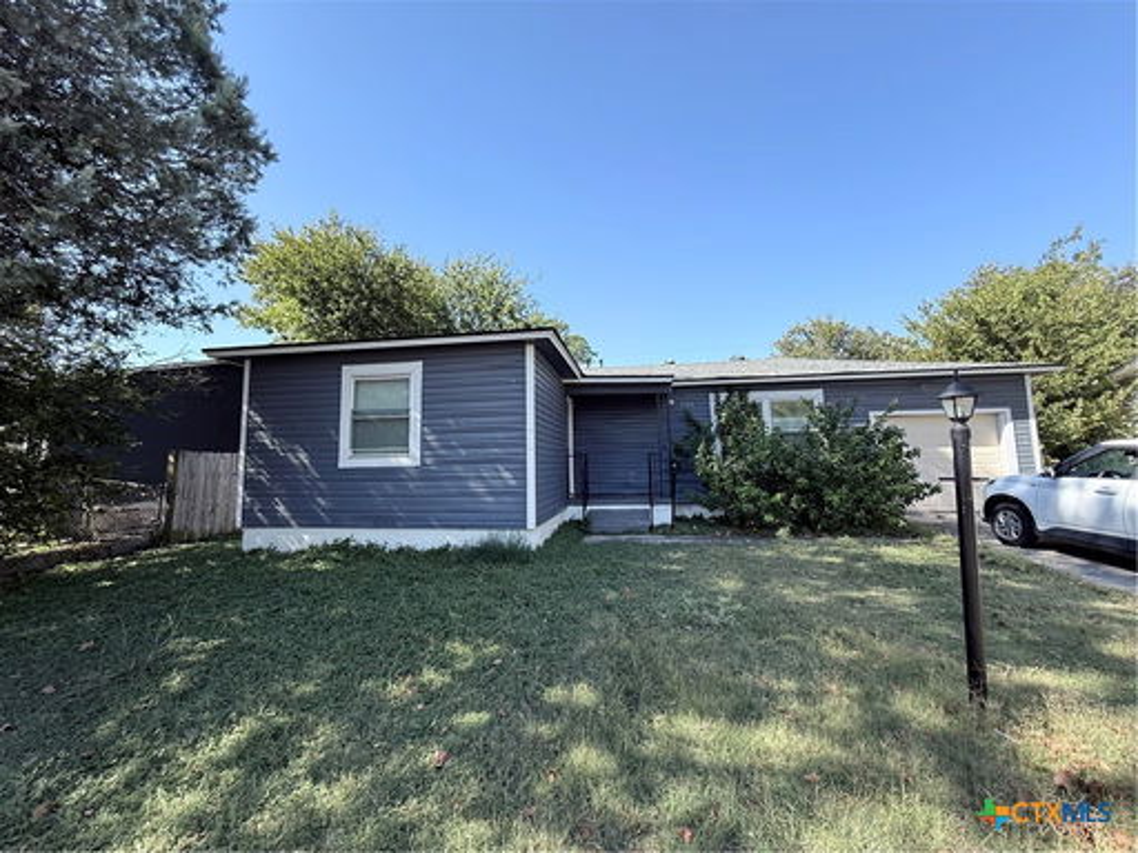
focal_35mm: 14
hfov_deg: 102.1
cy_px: 426
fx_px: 460
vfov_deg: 85.7
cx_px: 569
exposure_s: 1/613
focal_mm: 2.22
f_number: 2.2
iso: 50
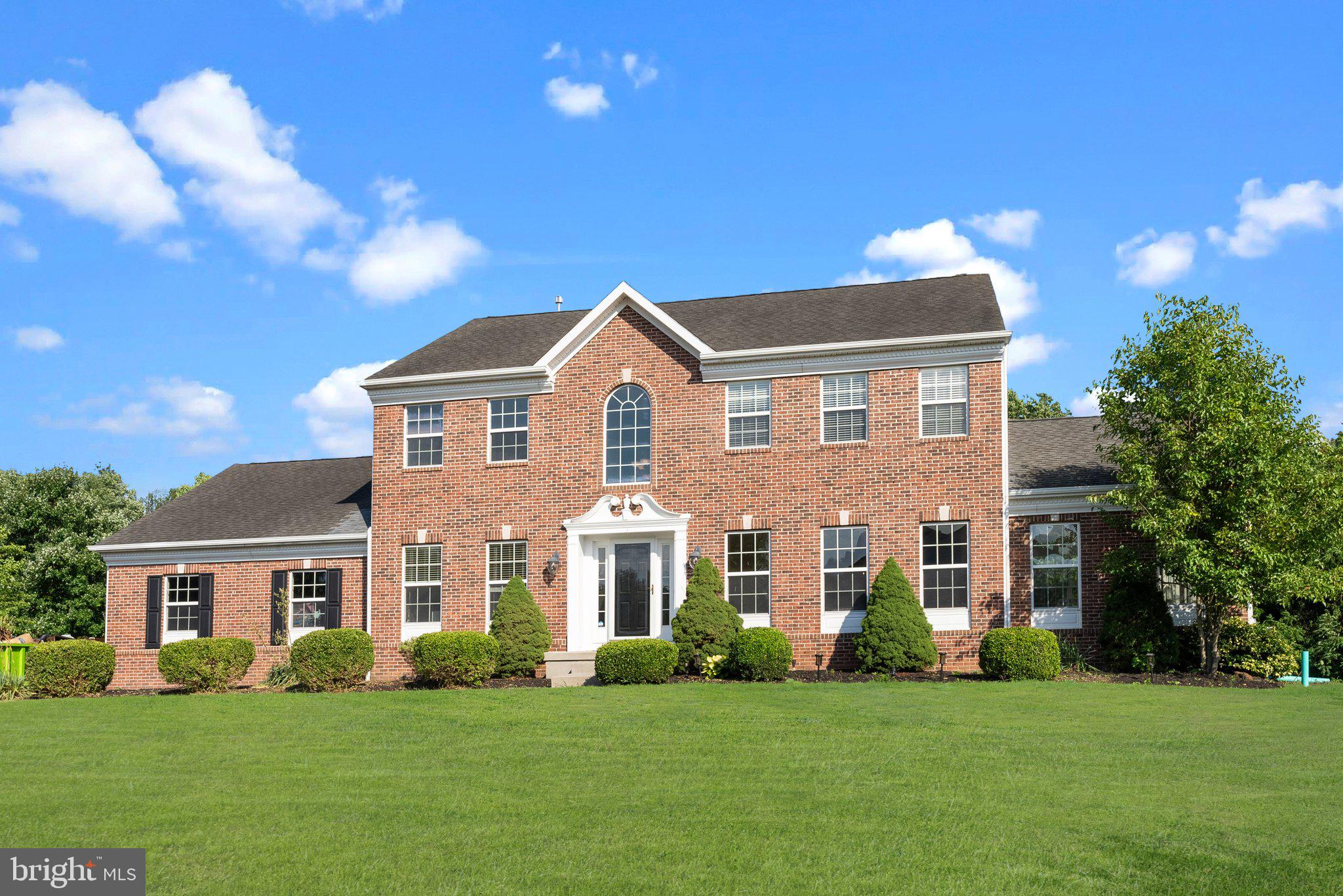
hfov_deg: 63.6
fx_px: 1082
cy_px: 448
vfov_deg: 45.0
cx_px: 672
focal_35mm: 29
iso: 800
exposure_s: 1/800
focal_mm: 29
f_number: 11
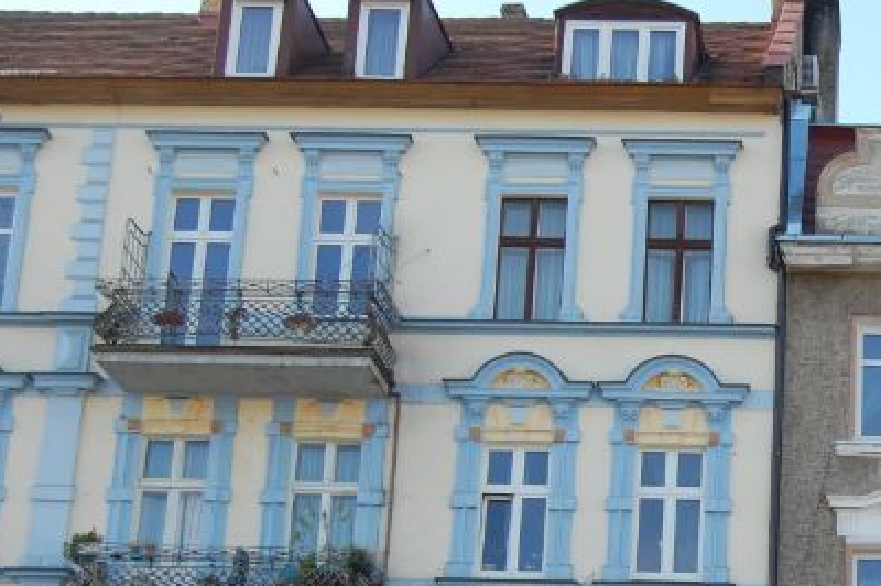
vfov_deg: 14.2
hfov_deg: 20.7
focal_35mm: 96
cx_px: 850
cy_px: 447
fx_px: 2347
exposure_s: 1/200
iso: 200
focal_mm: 32
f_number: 7.1
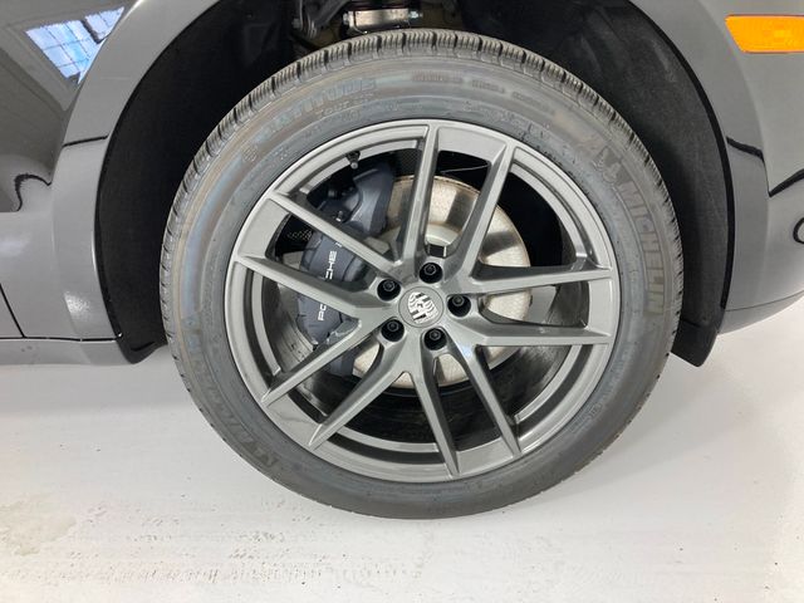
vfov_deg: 49.7
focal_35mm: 28
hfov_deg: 63.4
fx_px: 650
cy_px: 302
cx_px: 402
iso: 50
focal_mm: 3.99
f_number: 1.8
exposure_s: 1/120
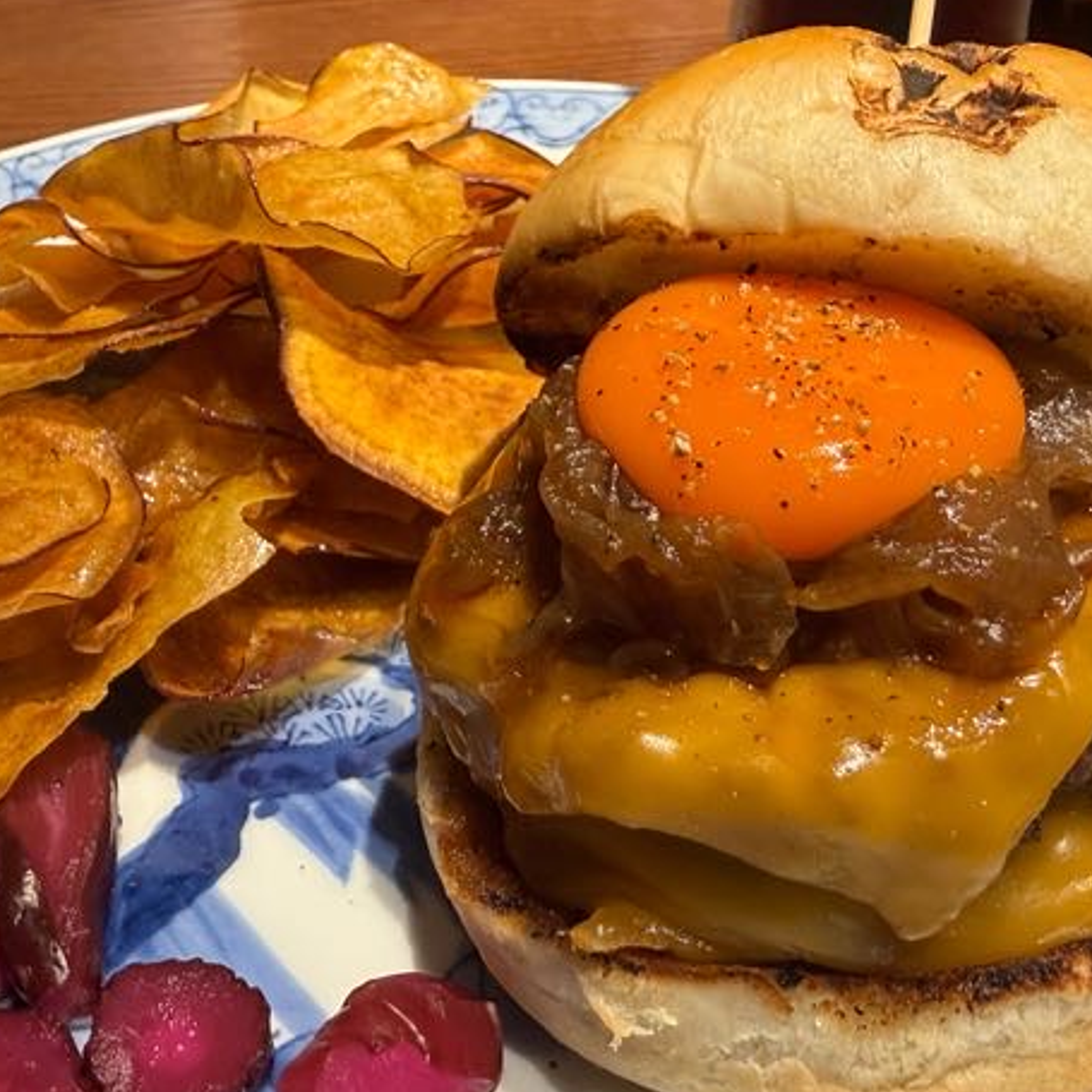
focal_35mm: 39
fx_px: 1392
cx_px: 607
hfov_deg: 42.8
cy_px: 412
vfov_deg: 42.5
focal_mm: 2.22
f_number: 2.2
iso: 200
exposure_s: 1/120
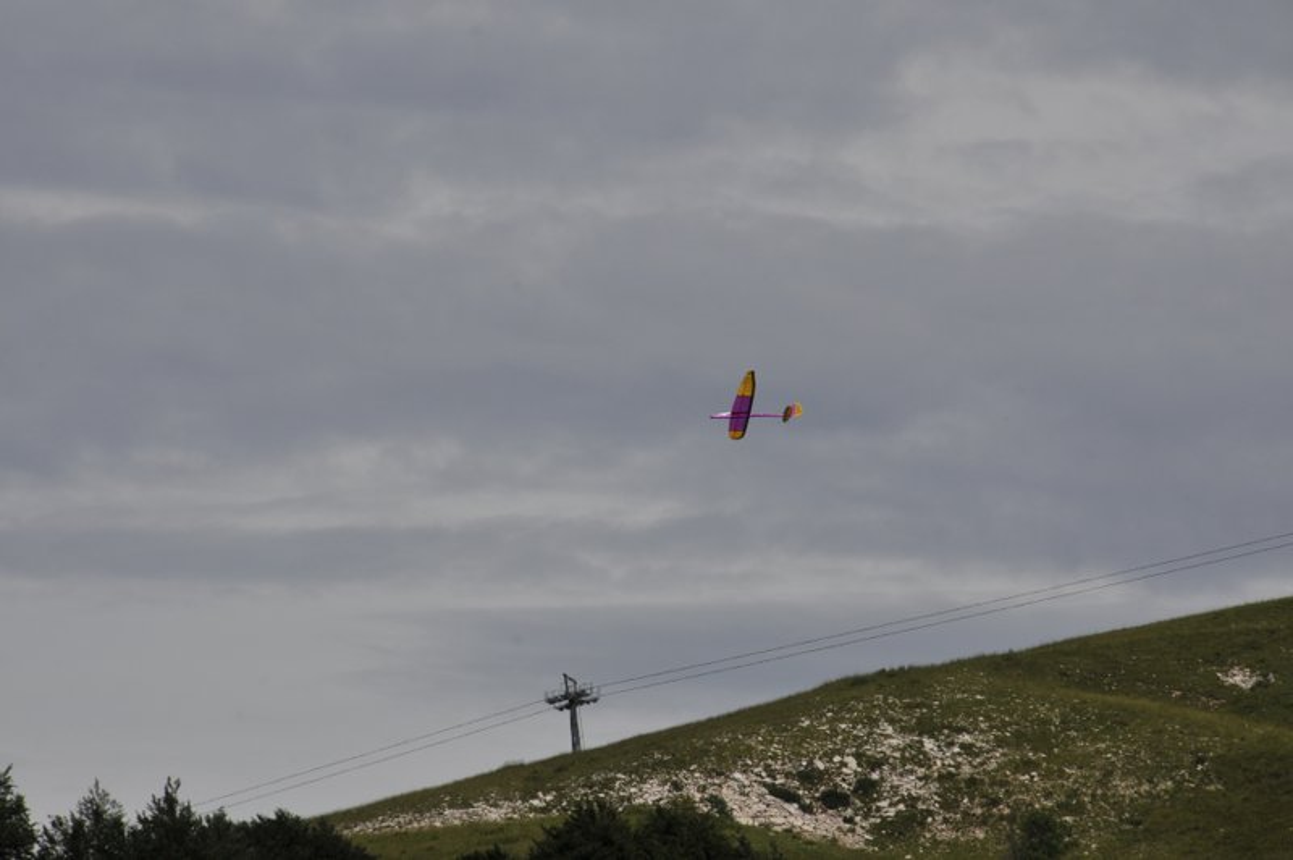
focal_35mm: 300
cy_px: 430
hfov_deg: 6.9
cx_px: 646
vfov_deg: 4.6
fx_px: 10766
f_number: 14
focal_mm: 200
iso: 200
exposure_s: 1/800
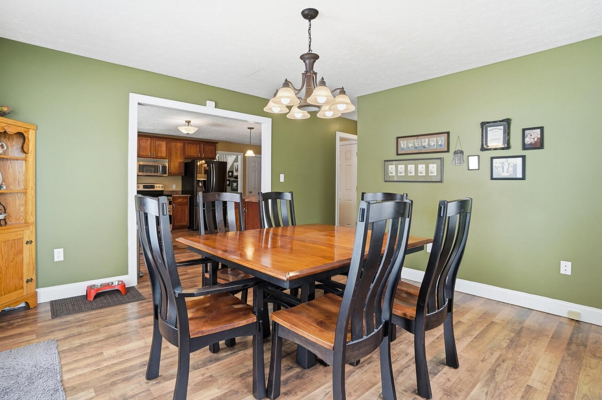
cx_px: 282
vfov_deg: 70.3
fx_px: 284
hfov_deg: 93.2
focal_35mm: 17
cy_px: 189
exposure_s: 1/250
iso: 100
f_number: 4
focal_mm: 10
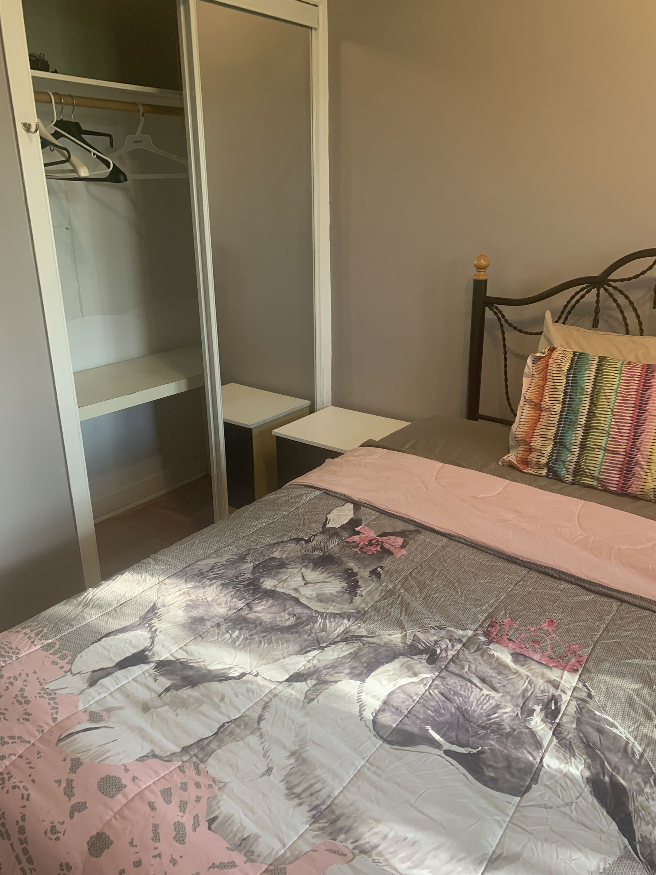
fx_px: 657
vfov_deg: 67.3
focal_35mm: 26
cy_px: 438
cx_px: 328
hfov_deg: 53.1
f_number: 1.8
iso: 125
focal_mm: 4.25
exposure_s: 1/60
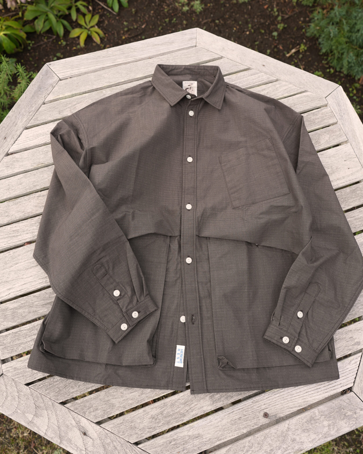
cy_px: 202
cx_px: 186
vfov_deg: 62.0
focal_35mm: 28
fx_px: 376
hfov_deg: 51.5
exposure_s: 1/80
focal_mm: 24
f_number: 4.5
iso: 100
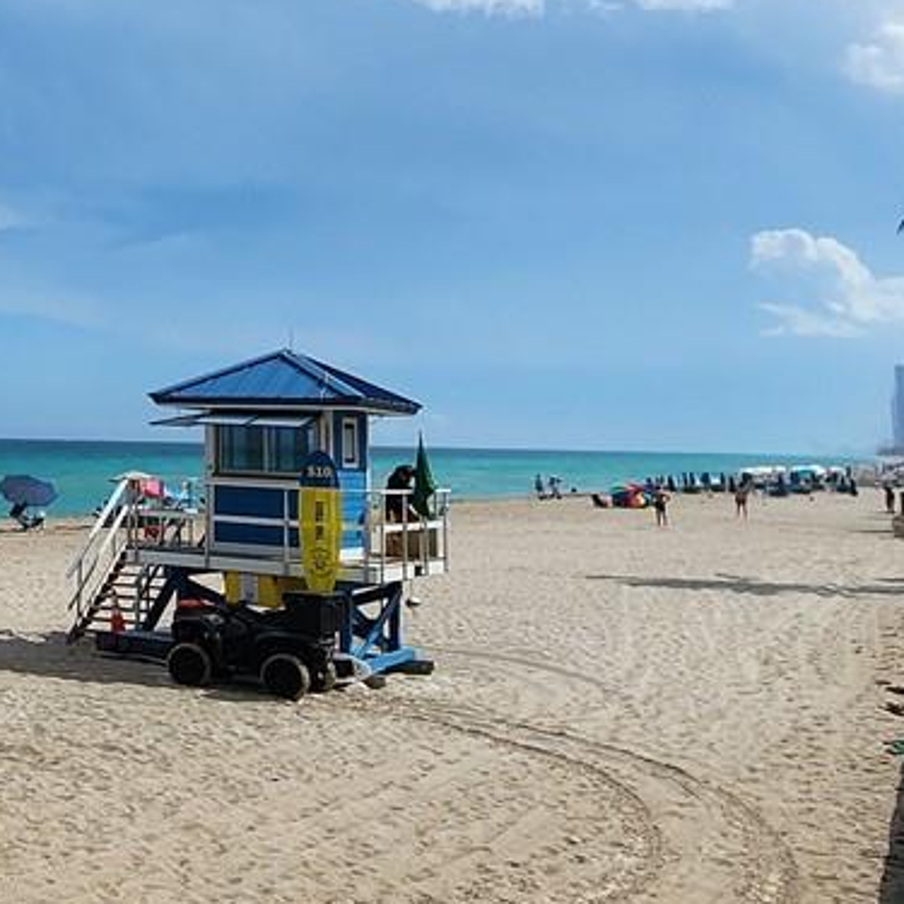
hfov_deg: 28.3
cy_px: 241
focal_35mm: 49
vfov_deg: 34.1
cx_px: -282
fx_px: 1448
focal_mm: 2.2
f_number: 2.2
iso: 50
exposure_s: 1/4291
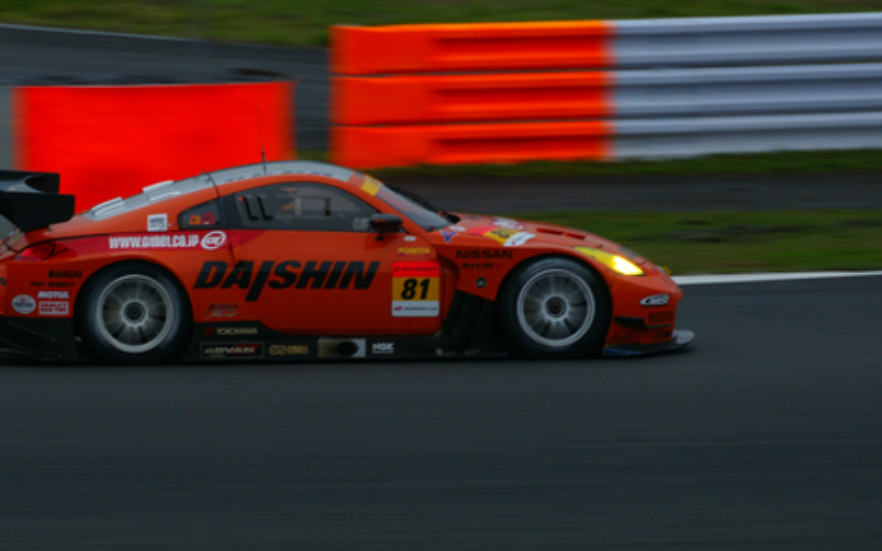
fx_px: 16418
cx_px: 295
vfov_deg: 1.9
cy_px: 286
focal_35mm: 683
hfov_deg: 3.1
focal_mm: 330
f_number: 6.3
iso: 500
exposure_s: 1/160
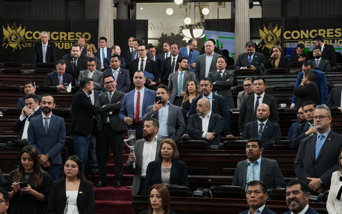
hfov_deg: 24.6
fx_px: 783
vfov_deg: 15.5
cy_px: 130
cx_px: 172
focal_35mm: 84
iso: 2000
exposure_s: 1/60
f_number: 4.5
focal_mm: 70
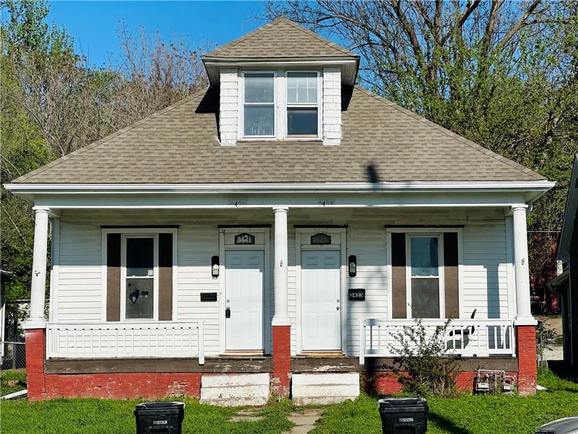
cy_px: 217
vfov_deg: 19.1
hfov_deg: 25.3
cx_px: 289
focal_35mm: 77
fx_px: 1286
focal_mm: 9
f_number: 2.8
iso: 32
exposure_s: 1/1672
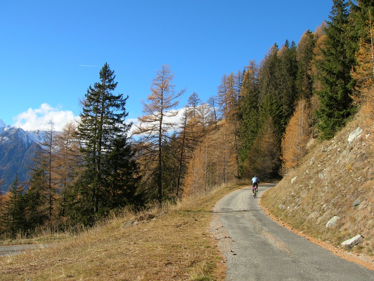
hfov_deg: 54.0
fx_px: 367
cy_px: 140
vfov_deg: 41.8
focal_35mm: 34
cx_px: 187
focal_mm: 5.7
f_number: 4.9
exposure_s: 1/262
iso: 50
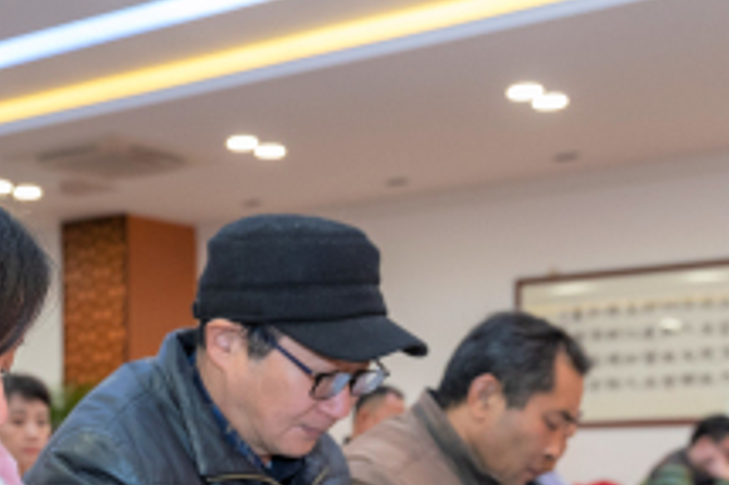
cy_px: 526
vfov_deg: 18.0
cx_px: 229
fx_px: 1477
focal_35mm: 73
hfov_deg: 27.5
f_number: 4
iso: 2000
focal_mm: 33
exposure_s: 1/160
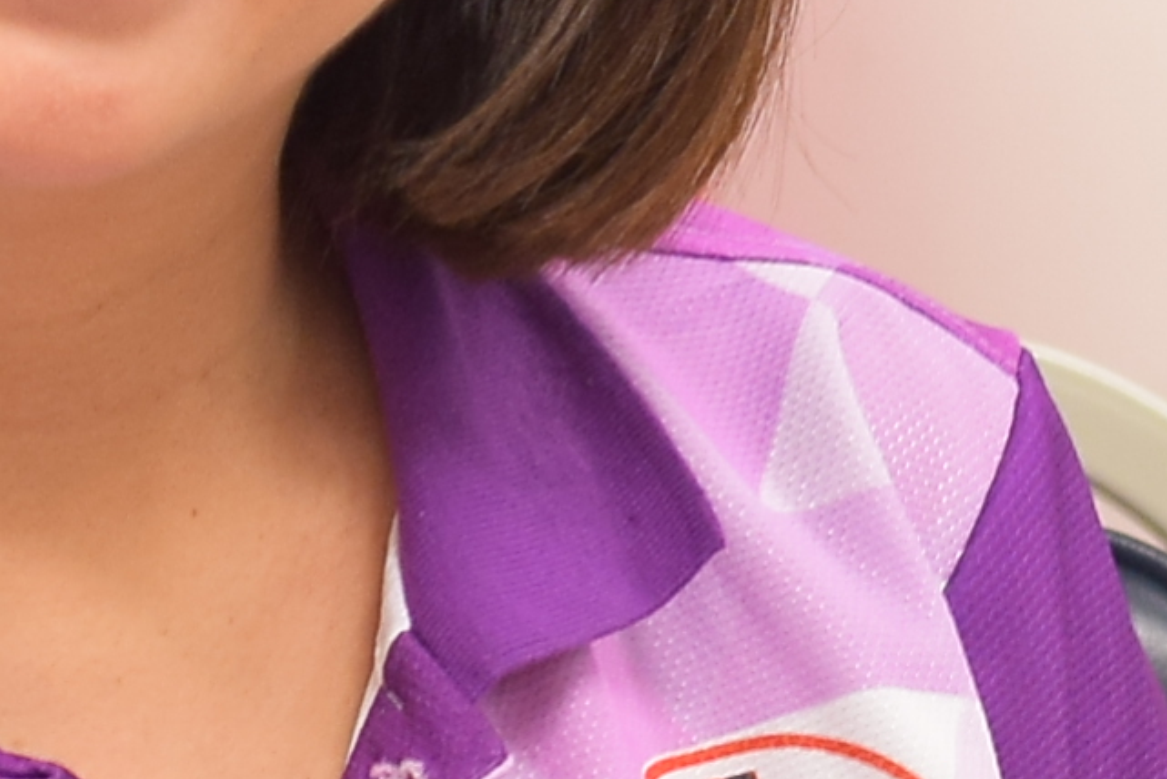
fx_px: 17058
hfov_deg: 3.9
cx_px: 175
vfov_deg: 2.6
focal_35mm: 526
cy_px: -76
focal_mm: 50
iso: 500
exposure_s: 1/40
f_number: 4
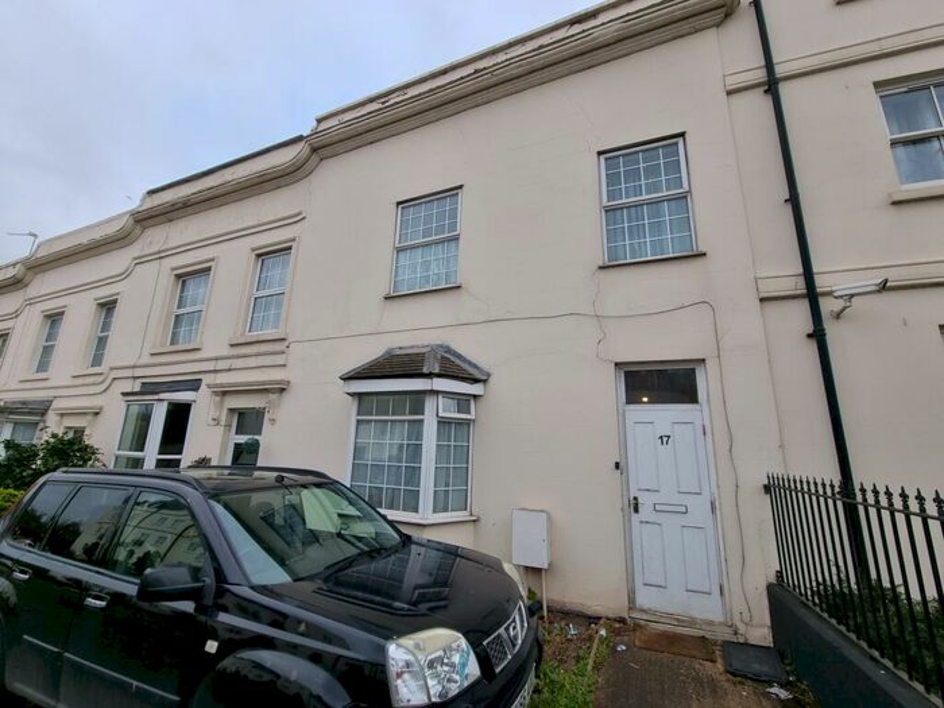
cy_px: 354
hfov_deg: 106.2
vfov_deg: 89.9
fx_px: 355
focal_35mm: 13
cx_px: 472
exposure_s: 1/842
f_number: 2.2
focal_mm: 2.2
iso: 50
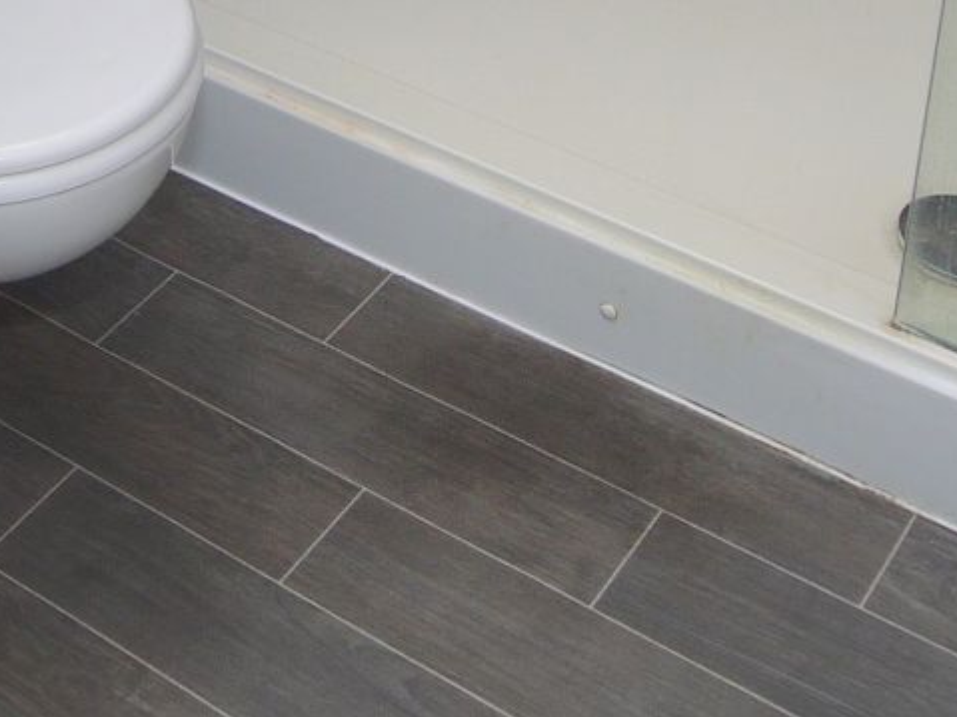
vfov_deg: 17.5
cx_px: 118
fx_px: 2128
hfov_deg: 24.7
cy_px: -304
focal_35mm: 77
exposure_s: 1/60
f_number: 4
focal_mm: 9
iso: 100
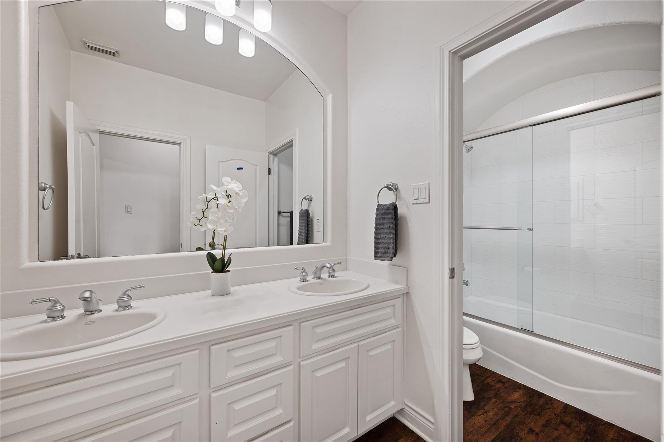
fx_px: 258
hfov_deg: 104.3
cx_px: 332
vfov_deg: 81.2
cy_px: 221
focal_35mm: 14
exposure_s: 1/1.67
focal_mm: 14
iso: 250
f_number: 8
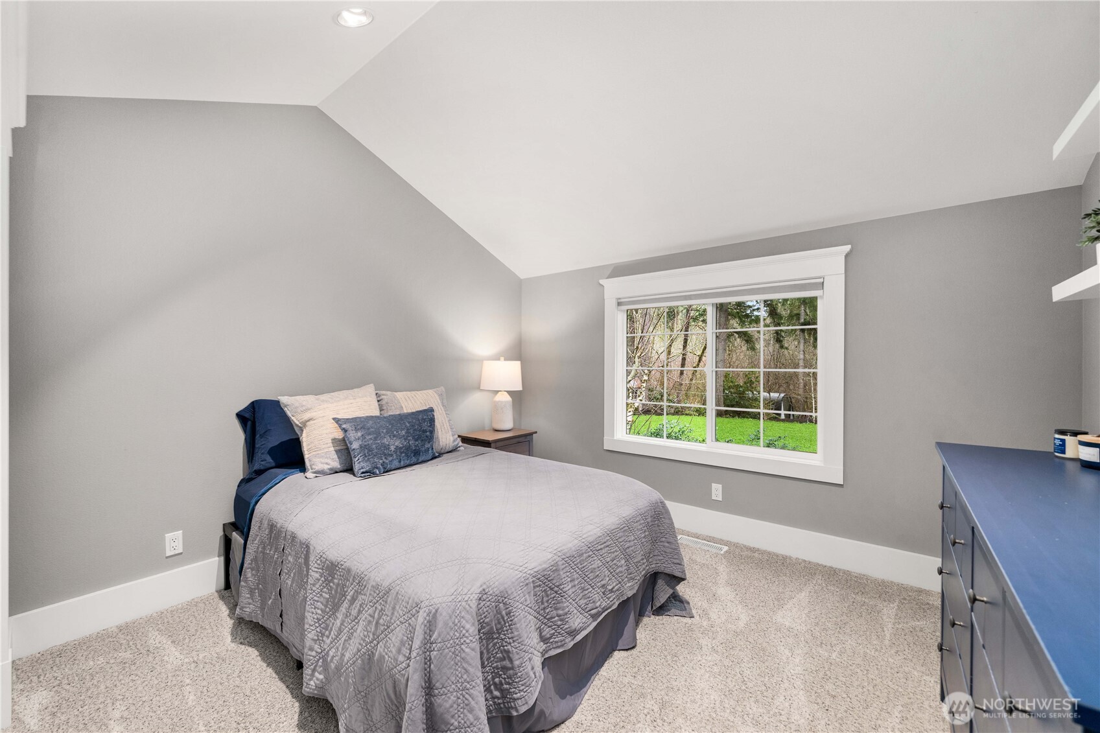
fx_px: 397
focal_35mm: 13
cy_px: 366
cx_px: 550
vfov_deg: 85.4
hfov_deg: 108.3
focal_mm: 13
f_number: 6.3
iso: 500
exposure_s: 1/60
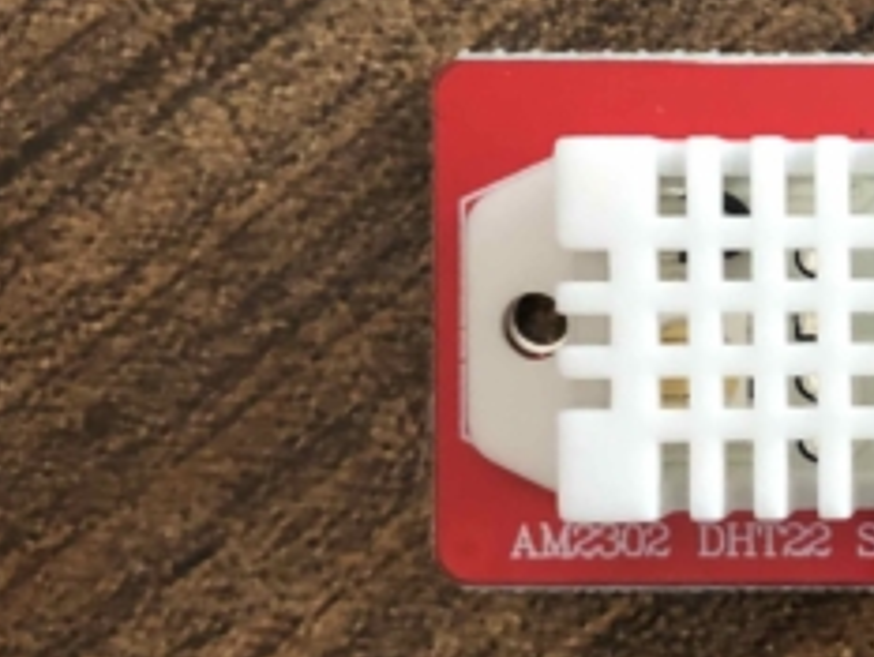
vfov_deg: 19.2
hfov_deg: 23.7
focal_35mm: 77
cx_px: 960
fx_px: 1945
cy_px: 323
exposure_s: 1/4
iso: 100
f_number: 1.8
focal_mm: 3.99
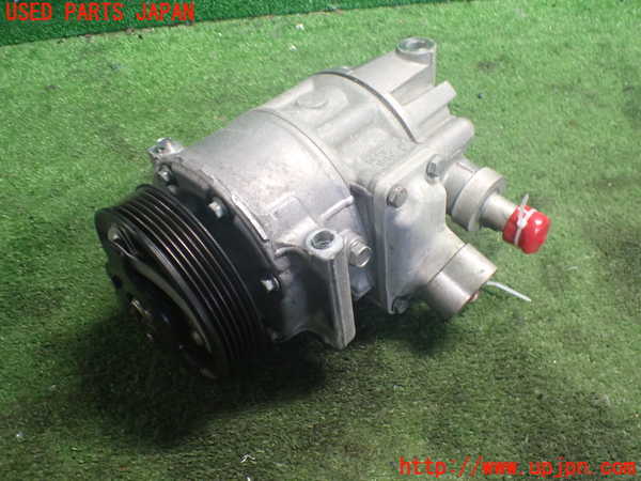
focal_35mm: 30
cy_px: 240
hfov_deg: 60.0
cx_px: 320
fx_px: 556
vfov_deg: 46.8
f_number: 2.3
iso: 800
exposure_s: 1/50
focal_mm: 5.4
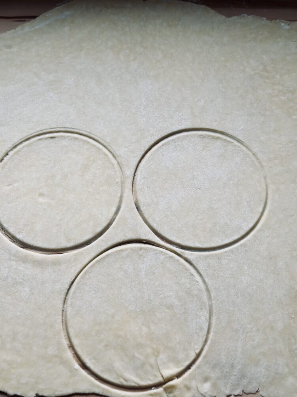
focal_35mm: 49
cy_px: 196
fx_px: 561
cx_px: 146
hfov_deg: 29.7
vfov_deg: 38.9
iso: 125
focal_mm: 6.86
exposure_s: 1/93
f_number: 1.78
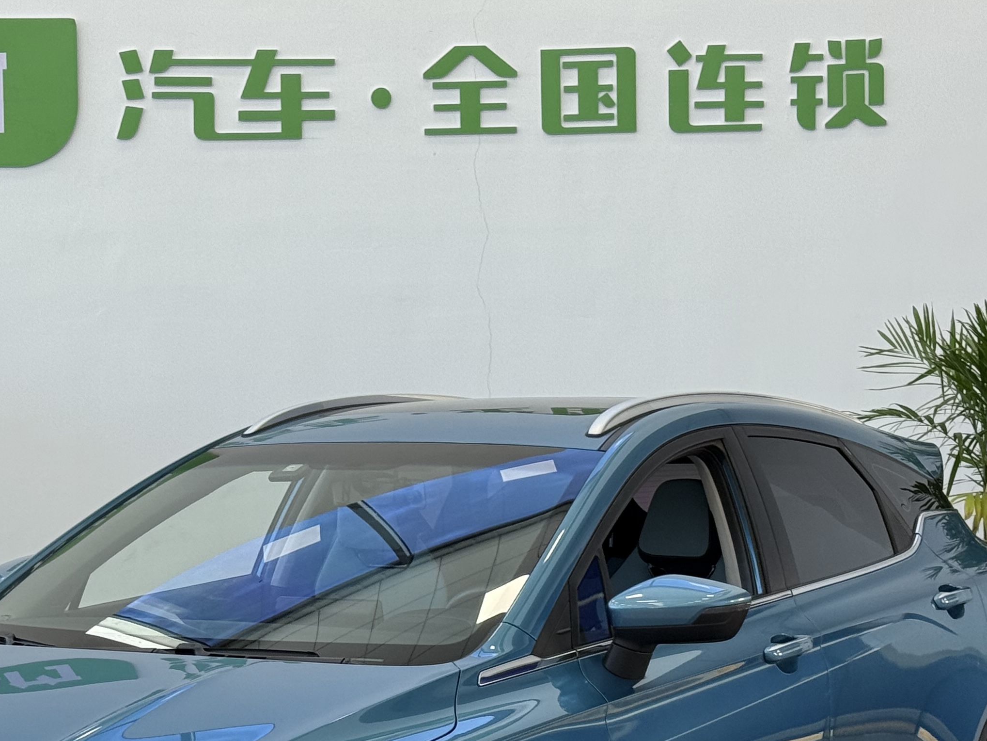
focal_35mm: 95
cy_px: 582
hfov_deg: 20.6
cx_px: 352
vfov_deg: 15.5
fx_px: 2709
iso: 64
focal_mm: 6.76
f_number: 1.78
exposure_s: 1/121
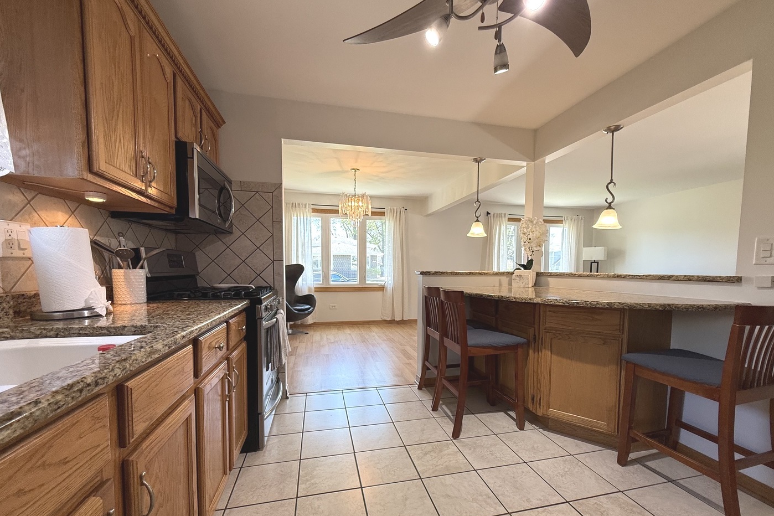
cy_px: 288
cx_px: 389
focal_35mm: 15
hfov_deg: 100.4
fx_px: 322
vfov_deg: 77.0
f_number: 2.2
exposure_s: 1/120
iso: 125
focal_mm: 2.22
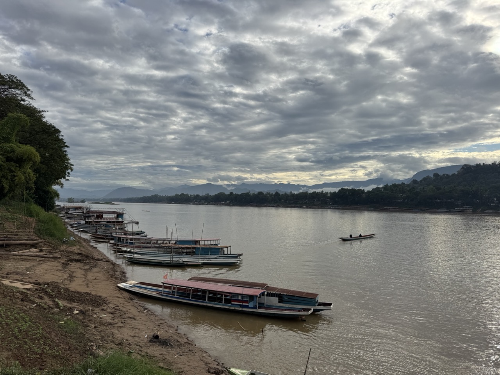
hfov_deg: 71.6
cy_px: 188
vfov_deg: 56.8
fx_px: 347
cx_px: 250
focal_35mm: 24
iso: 80
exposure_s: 1/6410
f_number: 1.78
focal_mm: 6.76
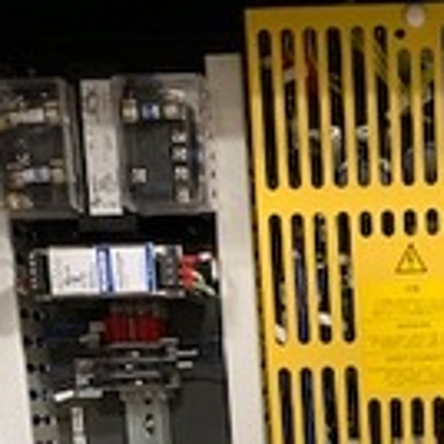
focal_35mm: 90
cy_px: 734
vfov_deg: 16.8
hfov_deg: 18.7
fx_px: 1306
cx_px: 451
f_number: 1.8
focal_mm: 4.25
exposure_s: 1/40
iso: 400
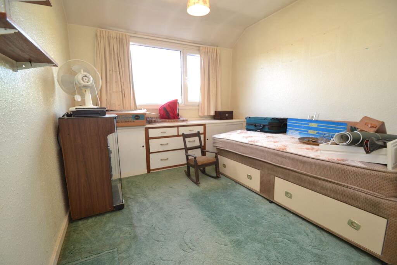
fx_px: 165
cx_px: 198
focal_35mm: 15
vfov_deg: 77.3
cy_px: 132
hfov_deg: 100.4
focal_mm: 10
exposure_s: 1/60
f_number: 3.5
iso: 450
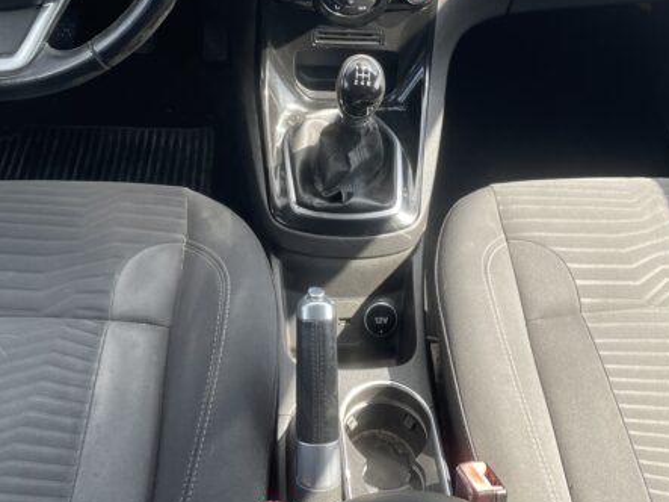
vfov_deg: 29.8
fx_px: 908
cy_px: 70
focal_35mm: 47
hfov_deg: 40.4
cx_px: 326
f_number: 1.6
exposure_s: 1/150
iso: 32
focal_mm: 4.2
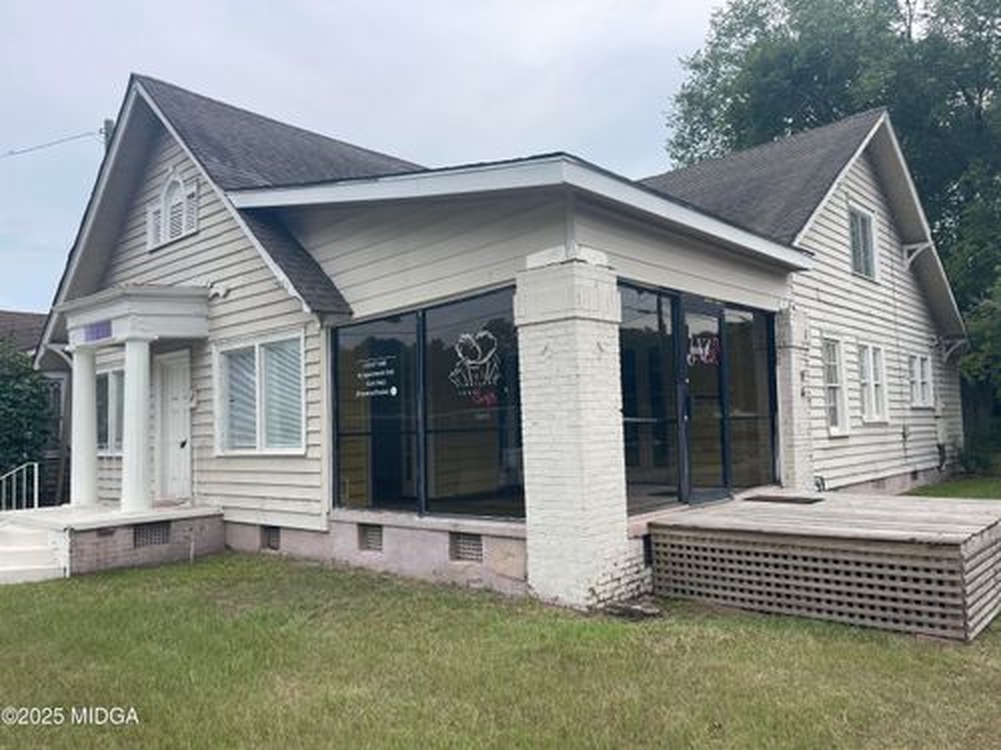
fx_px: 723
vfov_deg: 54.9
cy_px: 375
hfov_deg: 69.4
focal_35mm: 25
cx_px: 500
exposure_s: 1/2123
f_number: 1.6
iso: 32
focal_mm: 5.1
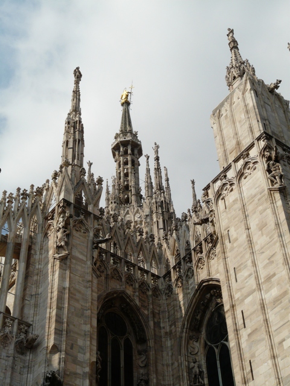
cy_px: 193
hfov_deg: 22.3
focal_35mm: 66
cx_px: 145
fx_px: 737
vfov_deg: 29.4
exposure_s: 1/400
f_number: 8
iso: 100
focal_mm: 10.8
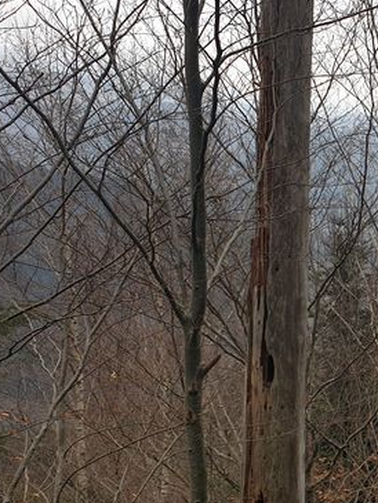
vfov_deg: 33.7
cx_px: 516
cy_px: 296
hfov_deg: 22.4
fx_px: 829
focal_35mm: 57
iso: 50
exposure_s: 1/152
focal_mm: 4.3
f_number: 2.4
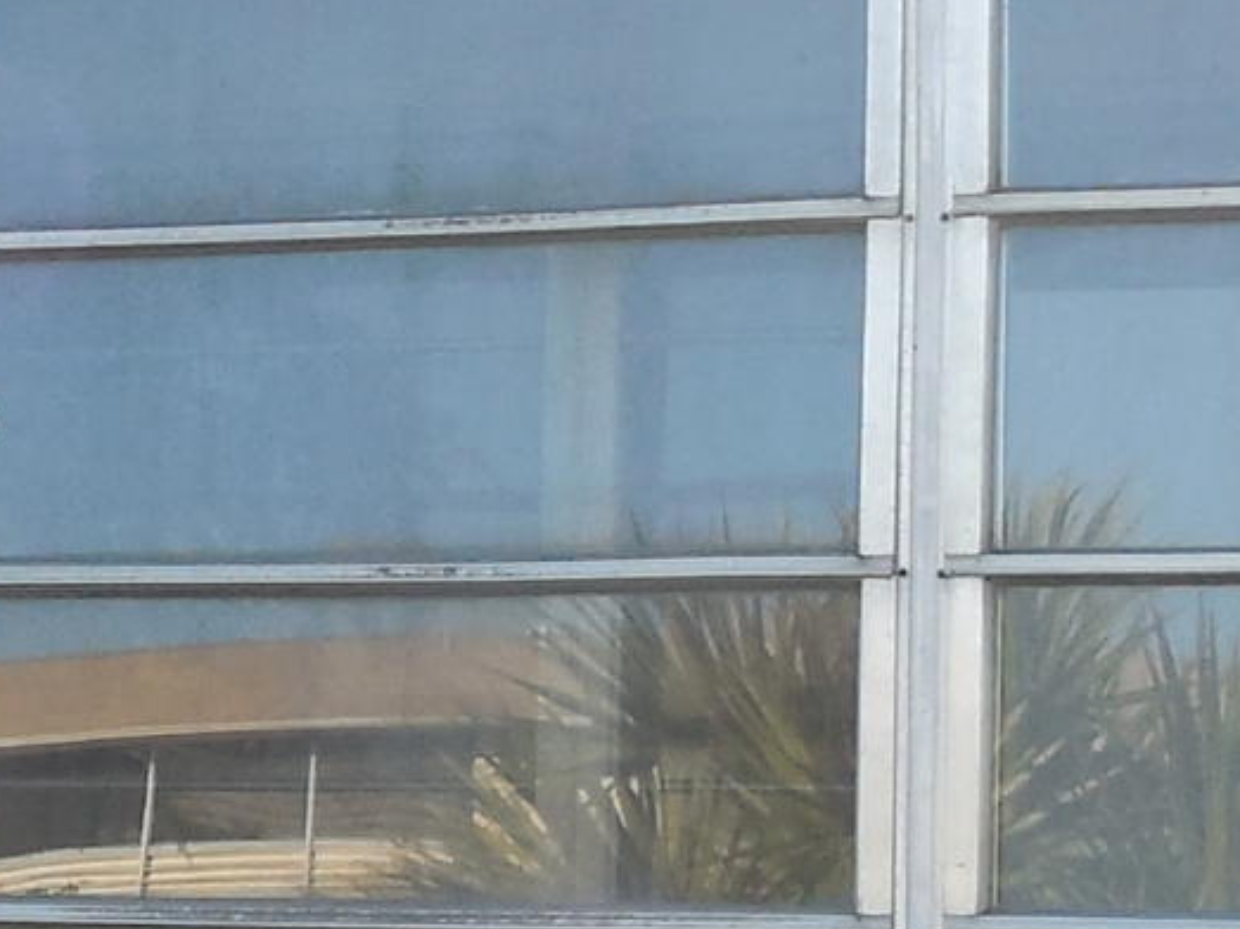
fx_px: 6160
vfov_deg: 8.6
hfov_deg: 11.4
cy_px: 991
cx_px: -78
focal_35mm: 172
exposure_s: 1/400
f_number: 3.2
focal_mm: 5.3
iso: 125
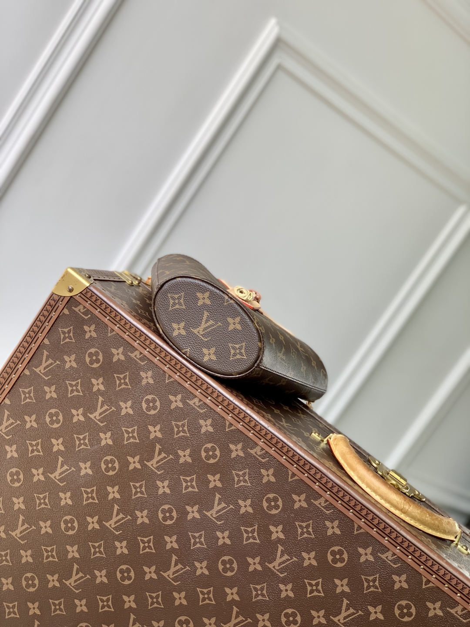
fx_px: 941
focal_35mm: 52
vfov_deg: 36.8
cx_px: 235
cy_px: 314
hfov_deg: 28.0
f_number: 2.4
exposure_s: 1/122
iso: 16
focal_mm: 6
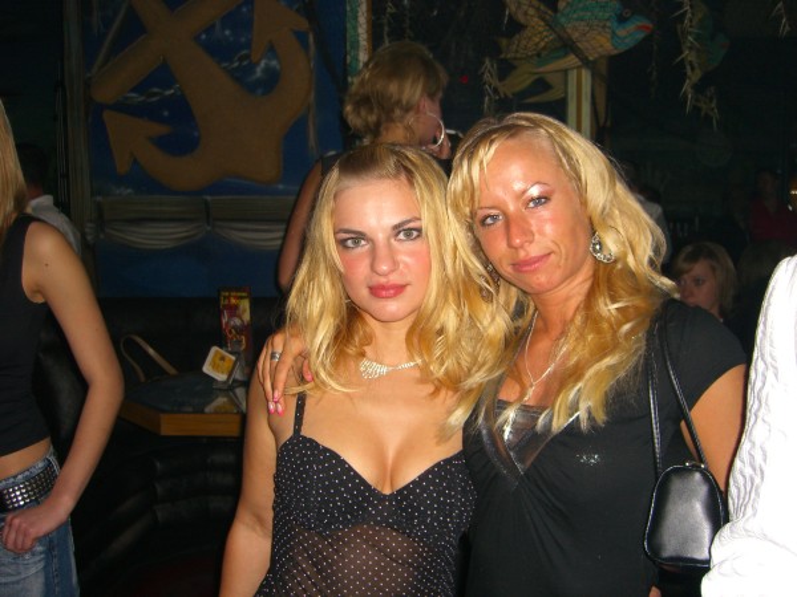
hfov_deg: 49.0
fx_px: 875
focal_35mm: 38
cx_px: 398
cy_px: 298
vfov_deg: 37.7
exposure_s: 1/60
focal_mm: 7.9
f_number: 2.8
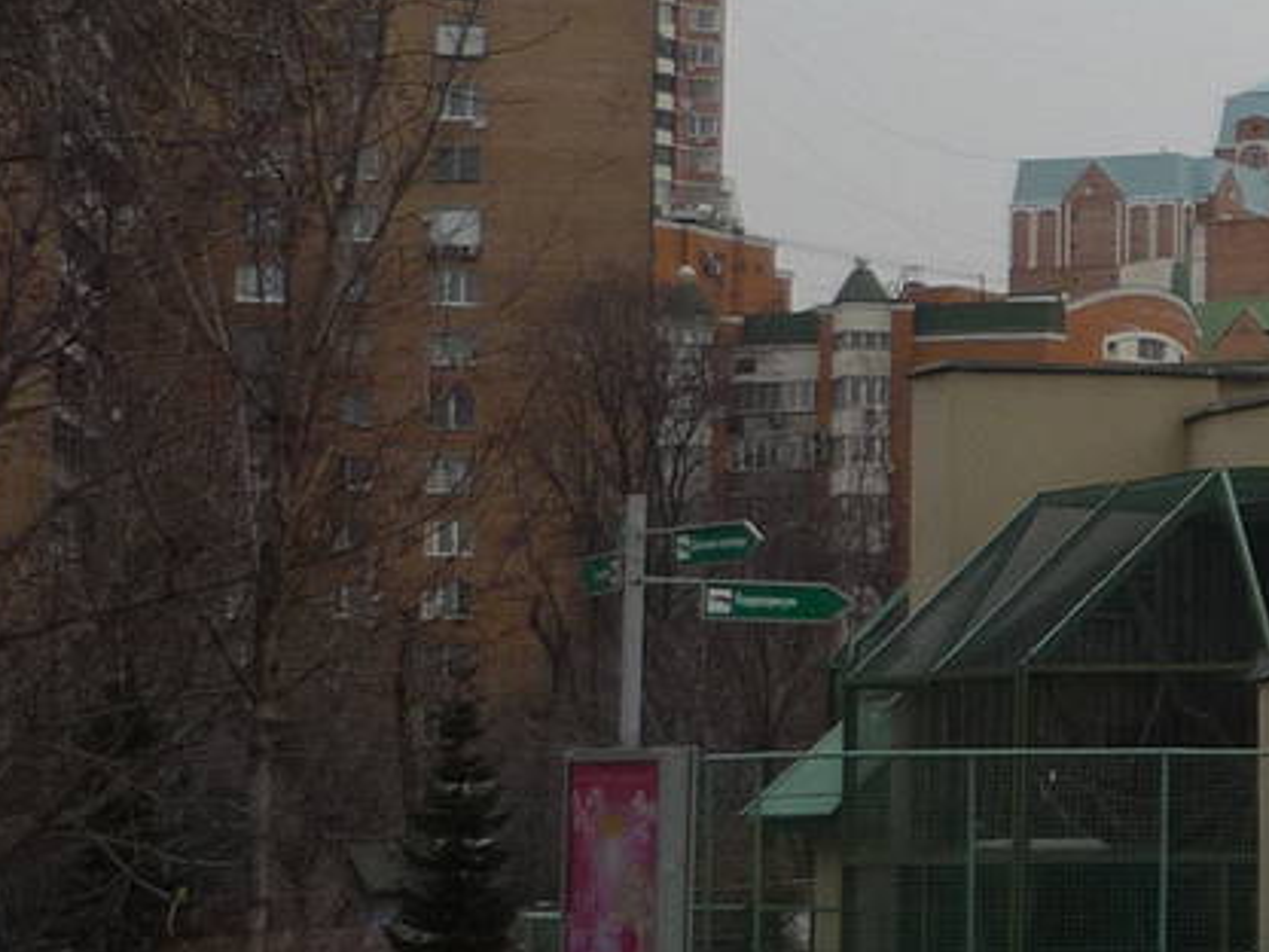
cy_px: 351
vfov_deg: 11.7
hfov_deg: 14.0
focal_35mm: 127
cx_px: 2209
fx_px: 4656
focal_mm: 5.5
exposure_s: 1/200
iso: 100
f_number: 8
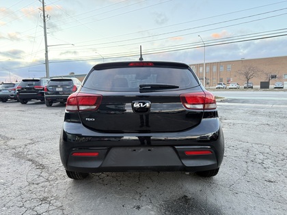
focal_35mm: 24
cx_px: 144
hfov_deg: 71.6
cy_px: 108
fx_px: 199
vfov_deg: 56.8
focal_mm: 6.76
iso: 200
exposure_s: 1/61
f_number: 1.78
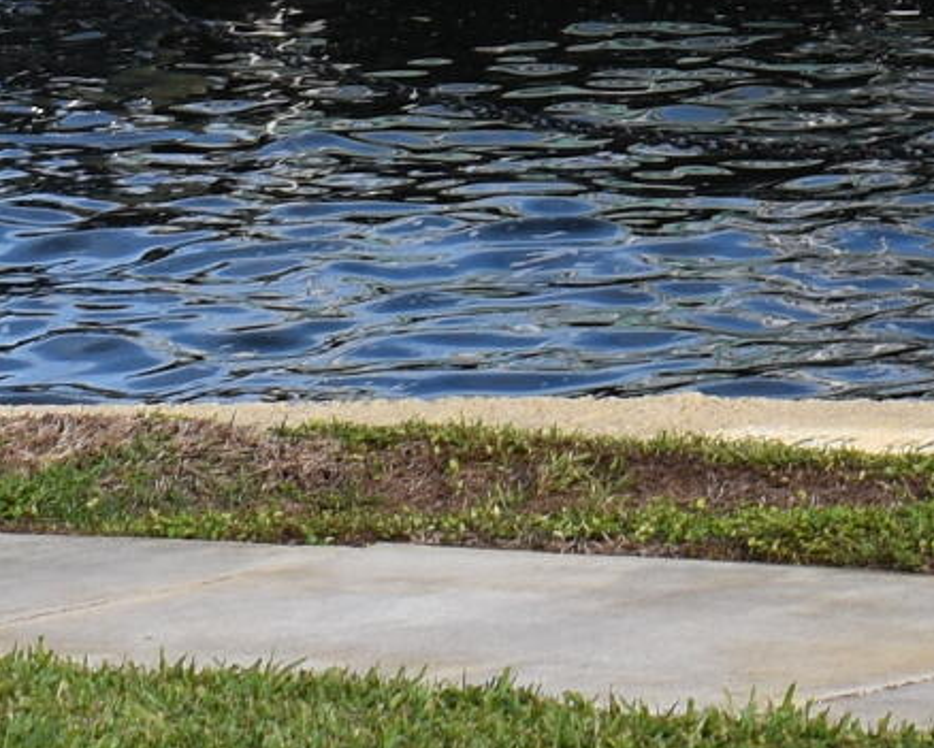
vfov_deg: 5.3
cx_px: 1525
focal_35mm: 289
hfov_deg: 6.6
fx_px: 7994
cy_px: -782
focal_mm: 30
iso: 100
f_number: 8
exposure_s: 1/250
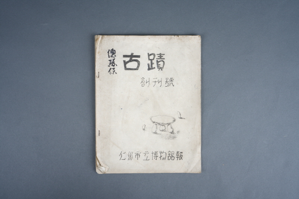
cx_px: 150
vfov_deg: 36.9
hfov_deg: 53.1
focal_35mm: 36
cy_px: 100
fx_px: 299
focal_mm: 36
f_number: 4.5
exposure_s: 1/20
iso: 80
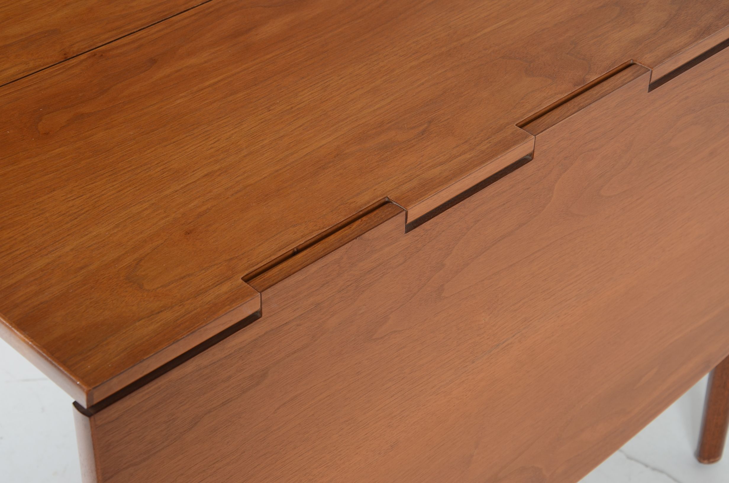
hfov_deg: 26.0
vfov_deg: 17.4
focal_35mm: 78
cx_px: 364
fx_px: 1576
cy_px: 242
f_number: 7.1
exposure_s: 1/60
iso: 160
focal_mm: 52
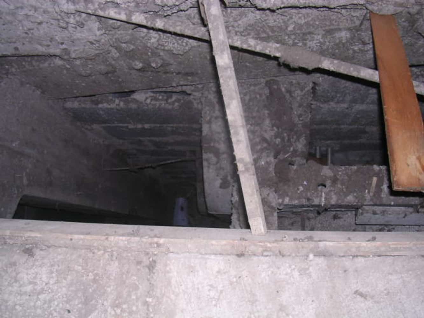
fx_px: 465
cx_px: 212
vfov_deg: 37.7
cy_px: 159
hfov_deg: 49.0
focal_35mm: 38
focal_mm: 5.8
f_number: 2.8
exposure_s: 1/60.1
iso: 100
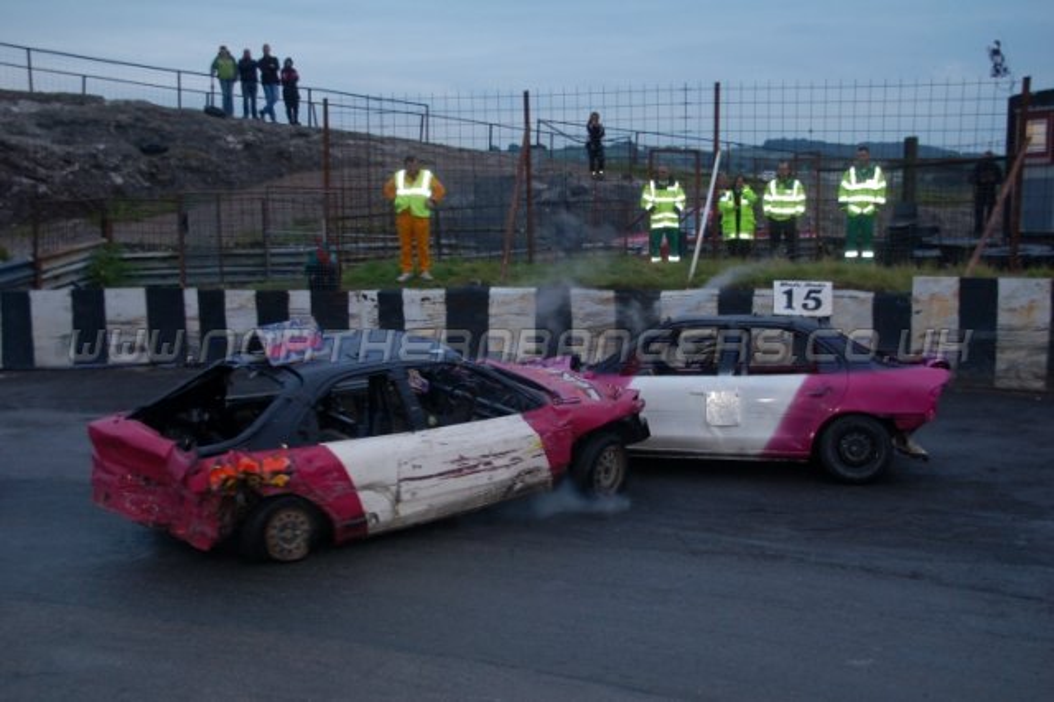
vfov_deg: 28.9
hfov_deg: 42.3
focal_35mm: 46
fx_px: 1361
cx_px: 527
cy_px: 351
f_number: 4.5
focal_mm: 31
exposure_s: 1/60
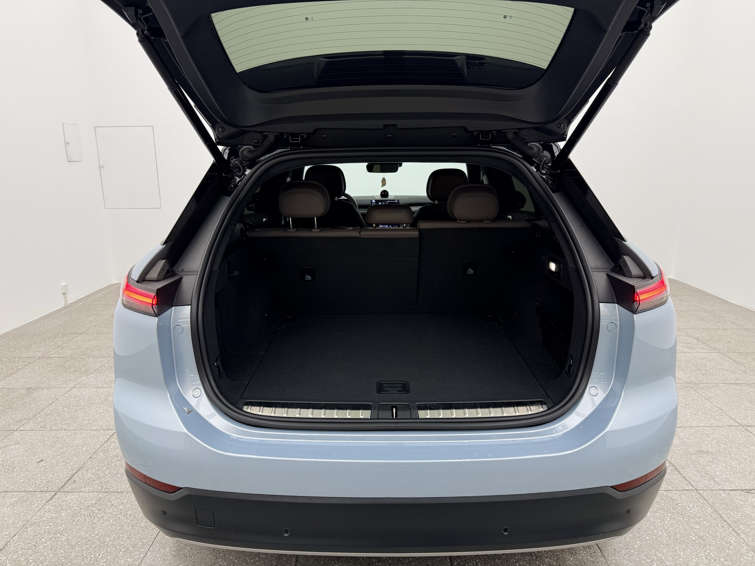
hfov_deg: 71.6
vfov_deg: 56.8
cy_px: 283
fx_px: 523
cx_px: 378
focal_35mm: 24
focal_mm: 6.76
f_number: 1.78
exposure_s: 1/101
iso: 80
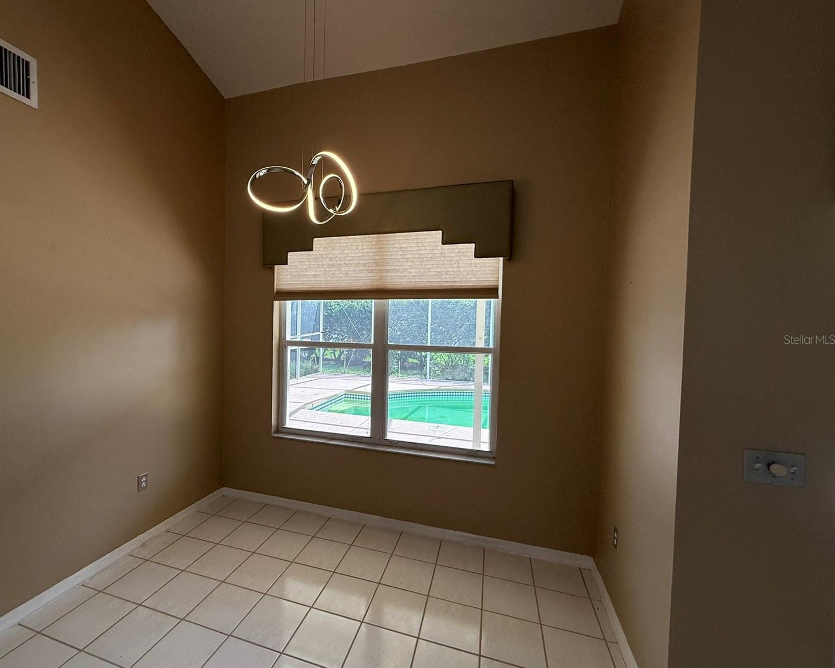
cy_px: 339
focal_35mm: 15
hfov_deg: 96.5
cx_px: 380
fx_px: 371
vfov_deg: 84.0
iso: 64
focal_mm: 2.22
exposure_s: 1/191
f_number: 2.2
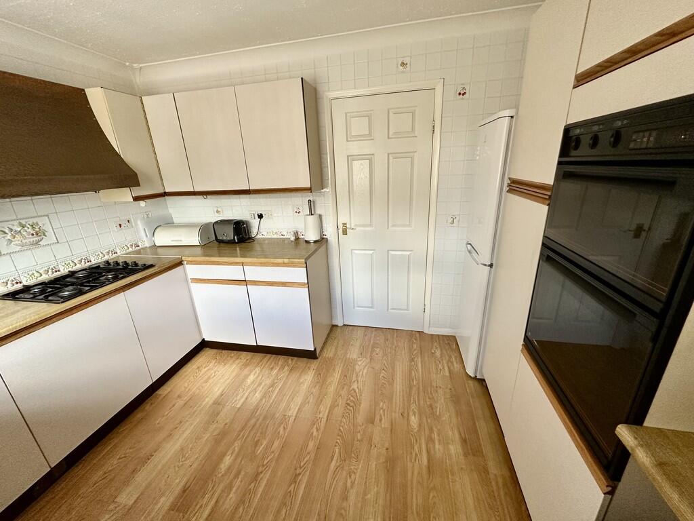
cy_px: 260
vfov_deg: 85.7
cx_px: 347
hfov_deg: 102.1
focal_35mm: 14
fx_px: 281
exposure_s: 1/99
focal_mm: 2.22
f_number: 2.2
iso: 200
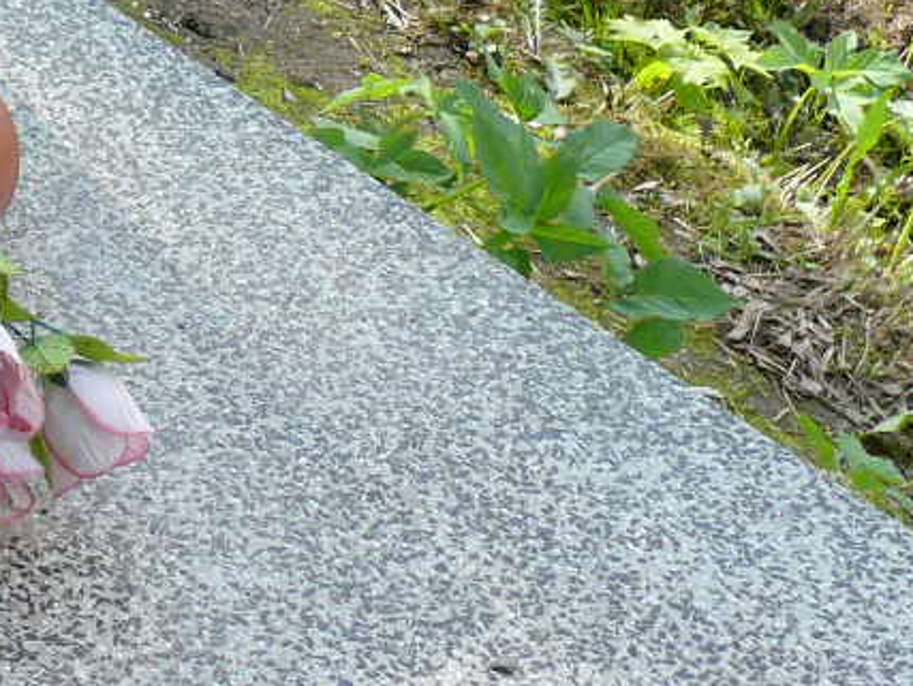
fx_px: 3458
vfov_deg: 11.1
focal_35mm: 131
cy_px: -150
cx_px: -434
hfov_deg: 14.1
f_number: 4
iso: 100
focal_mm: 7.4
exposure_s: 1/200
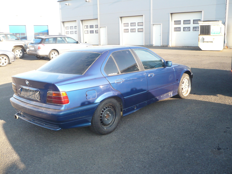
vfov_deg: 40.7
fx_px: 235
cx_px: 116
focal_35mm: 35
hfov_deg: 52.6
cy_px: 87
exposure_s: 1/160
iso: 100
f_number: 2.8
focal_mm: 5.8
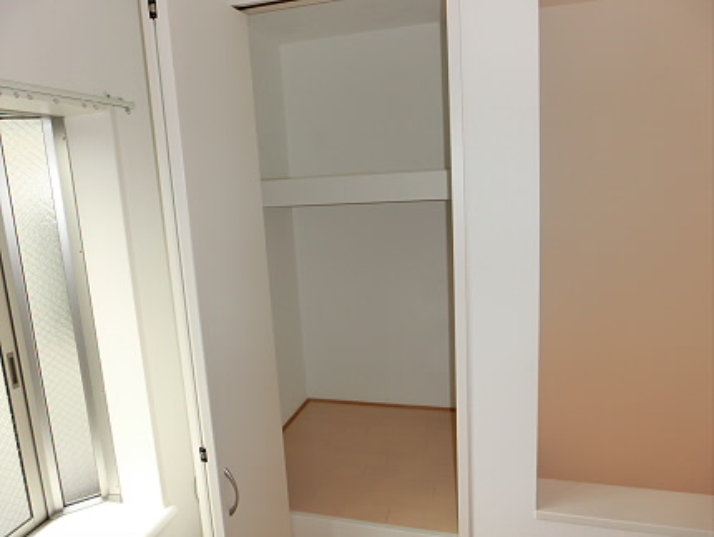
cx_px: 357
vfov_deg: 56.9
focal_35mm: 24
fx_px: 495
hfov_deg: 71.6
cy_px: 268
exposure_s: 1/125
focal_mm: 4.24
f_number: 3
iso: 100
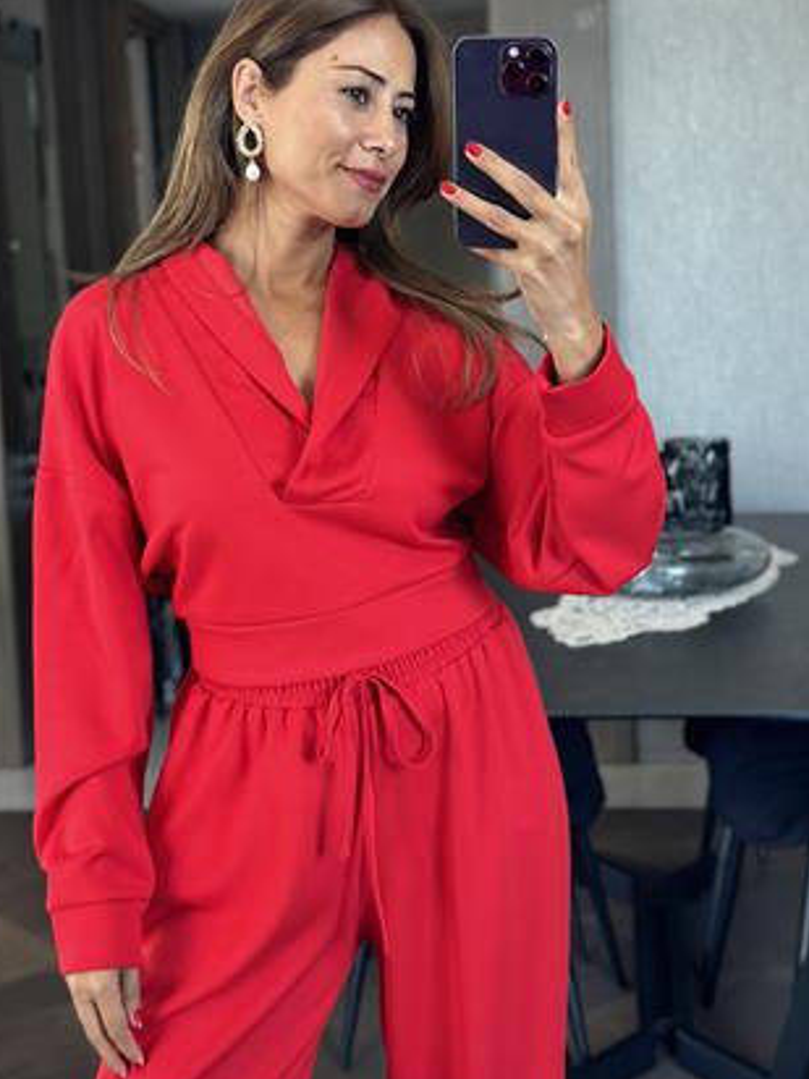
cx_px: 353
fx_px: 1838
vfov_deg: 32.7
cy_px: 471
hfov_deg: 24.8
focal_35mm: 59
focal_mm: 6.86
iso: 125
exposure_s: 1/86
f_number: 1.78
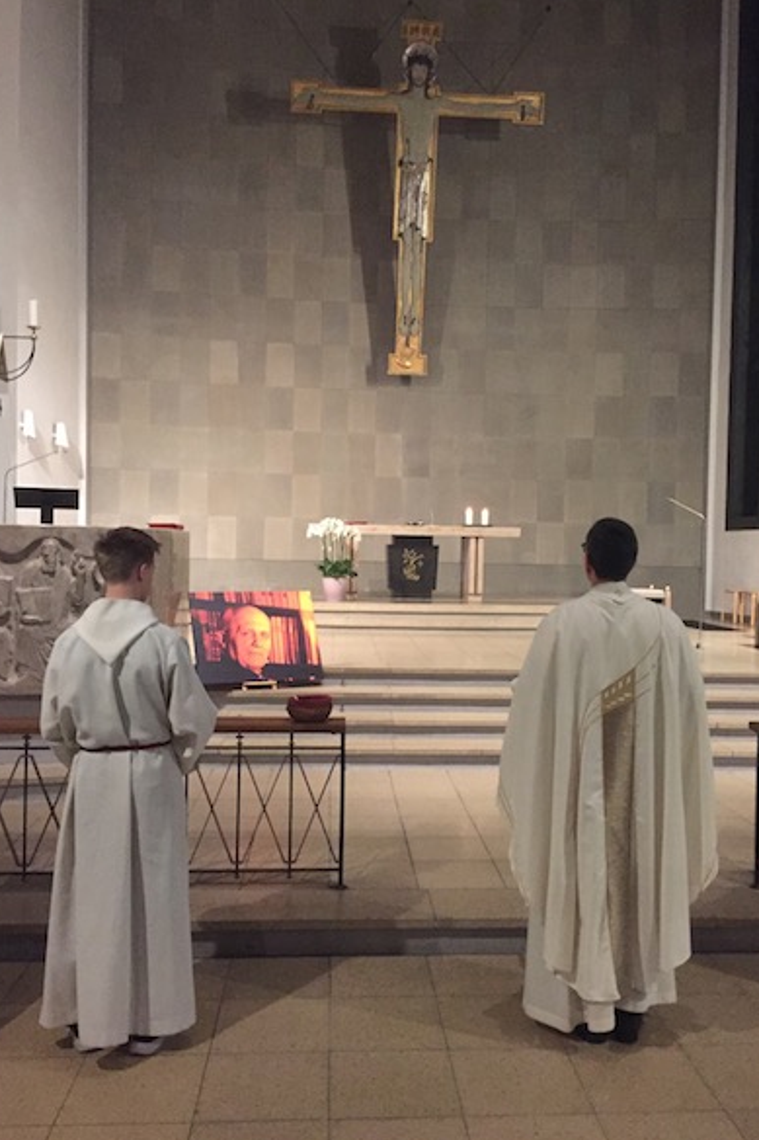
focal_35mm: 31
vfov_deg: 60.3
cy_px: 568
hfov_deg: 42.3
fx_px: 981
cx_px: 410
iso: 400
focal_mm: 4.15
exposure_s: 1/17
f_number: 2.2
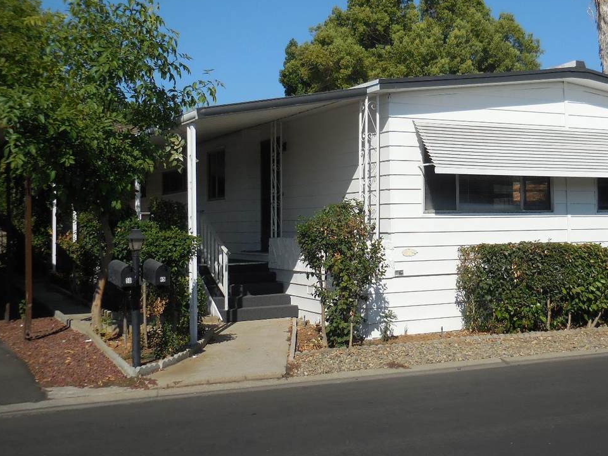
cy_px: 194
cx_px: 398
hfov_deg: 42.4
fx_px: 773
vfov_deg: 32.8
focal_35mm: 44
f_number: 7.4
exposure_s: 1/640
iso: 125
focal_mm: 5.9
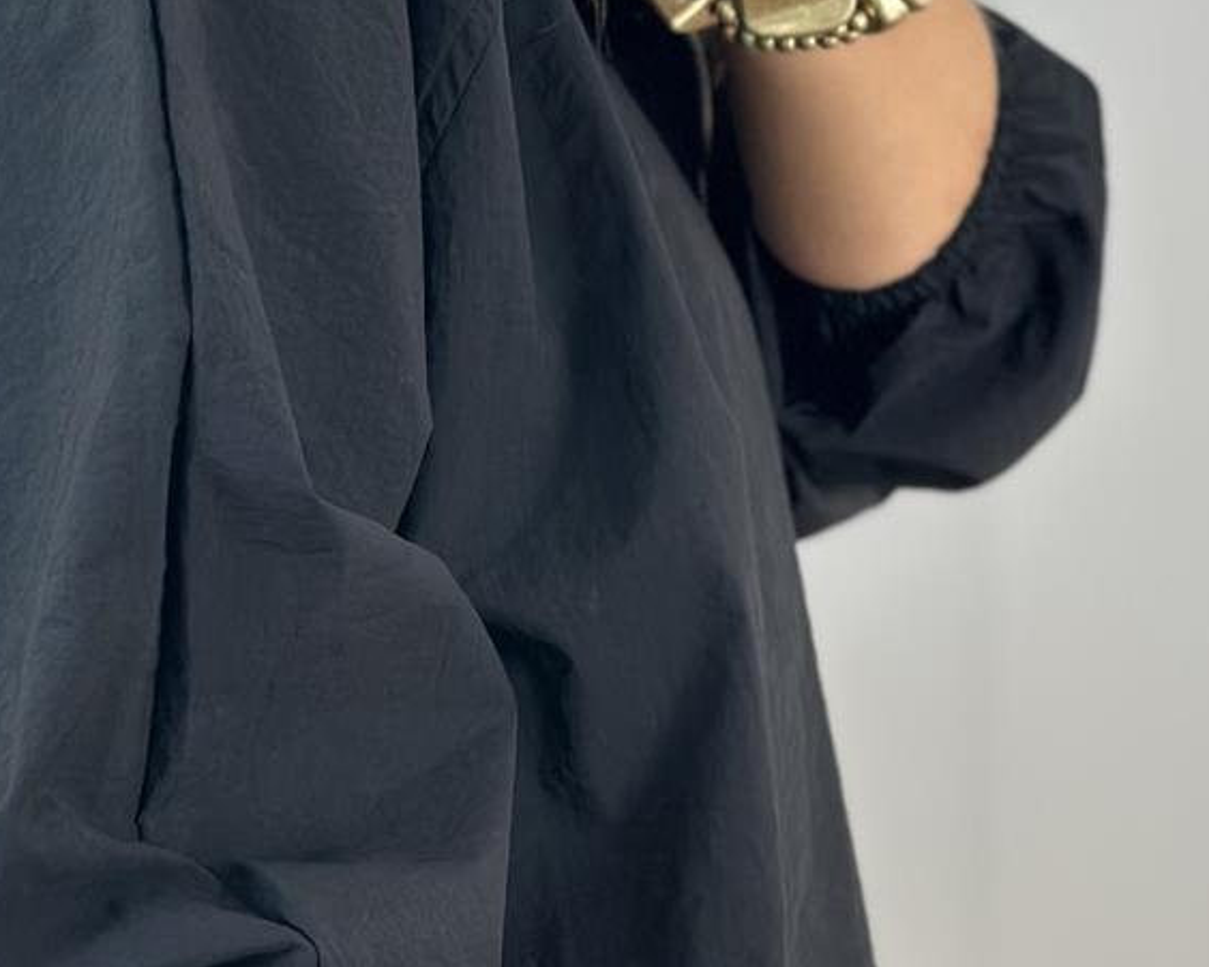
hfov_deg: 14.5
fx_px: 4758
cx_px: 504
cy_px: 609
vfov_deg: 11.6
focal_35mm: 133
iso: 80
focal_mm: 6.86
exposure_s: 1/140
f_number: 1.78
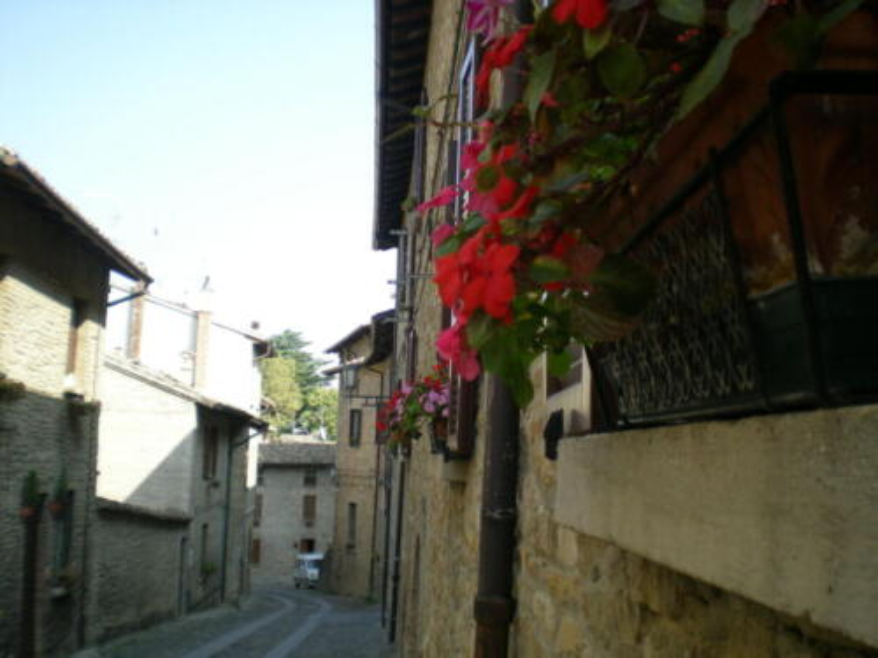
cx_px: 439
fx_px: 964
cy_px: 329
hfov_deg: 49.0
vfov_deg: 37.7
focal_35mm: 38
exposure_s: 1/232
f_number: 3.1
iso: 50
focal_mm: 6.3
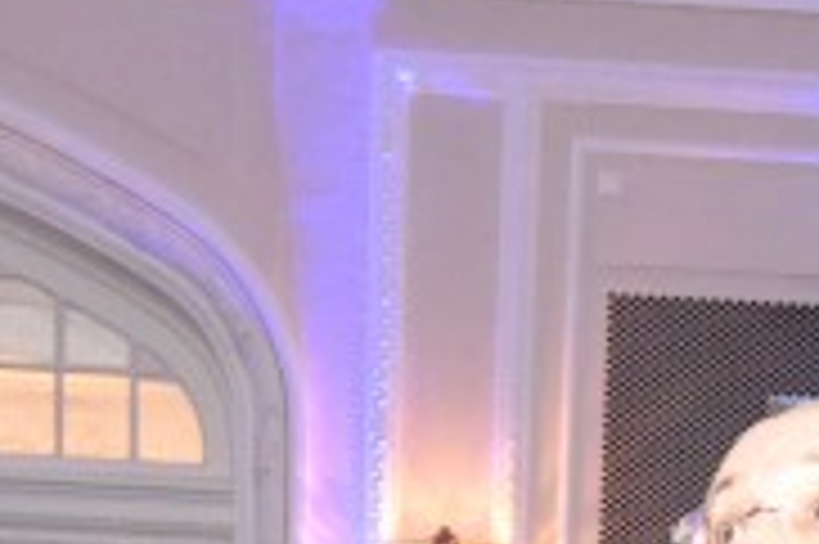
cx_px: 632
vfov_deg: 8.7
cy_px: 1592
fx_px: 3023
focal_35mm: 133
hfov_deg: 15.3
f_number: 6.3
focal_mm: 21
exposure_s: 1/50
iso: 5000
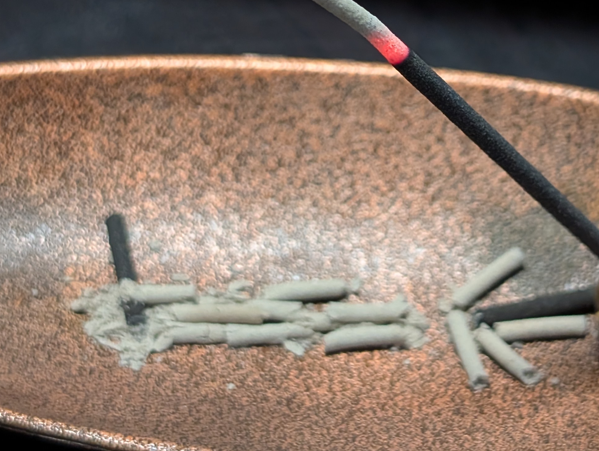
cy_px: 140
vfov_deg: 14.4
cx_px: 319
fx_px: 1785
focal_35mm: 103
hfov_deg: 19.1
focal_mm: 6.9
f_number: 1.68
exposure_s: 1/28.6
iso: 270
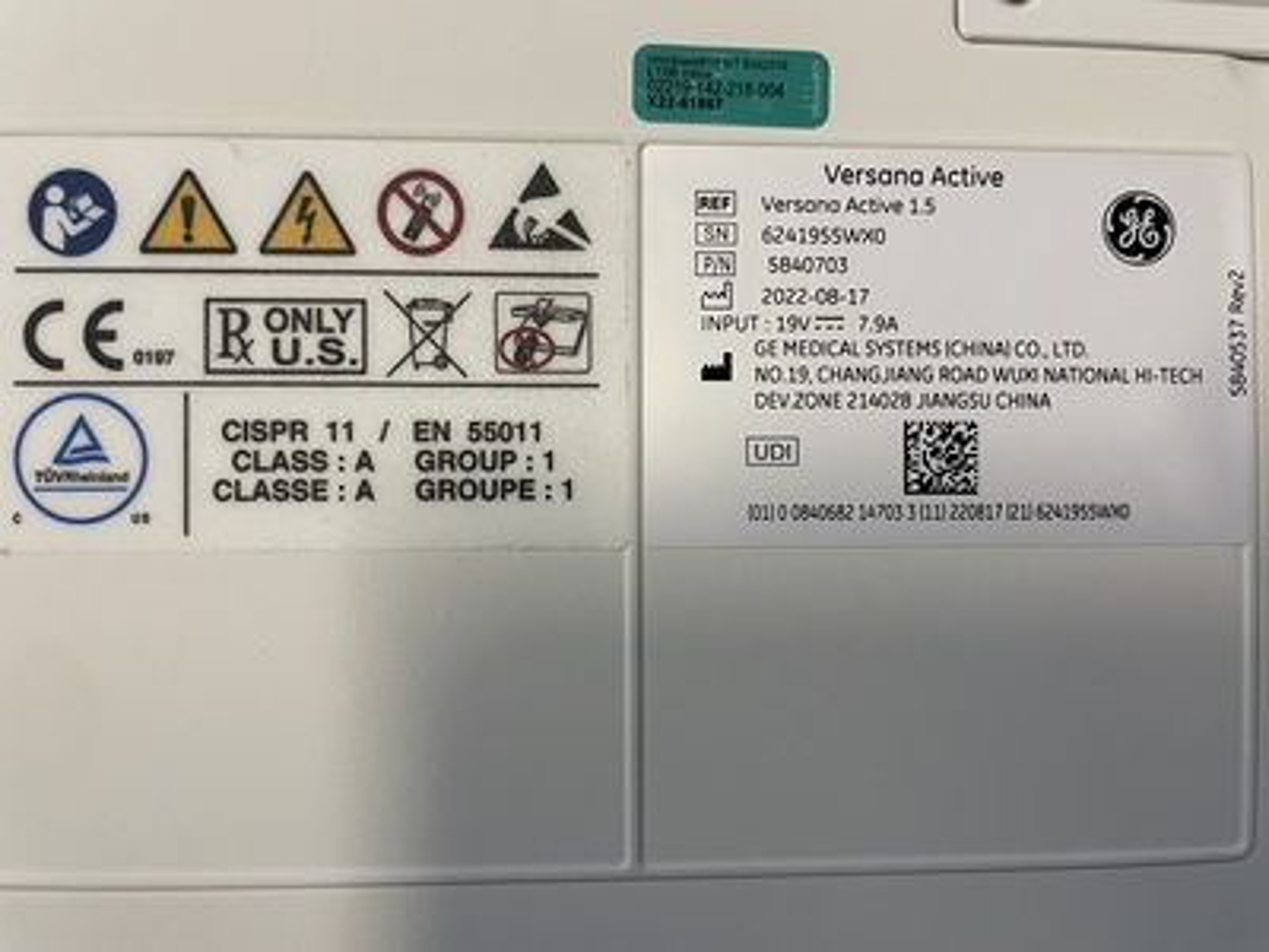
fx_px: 953
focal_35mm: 26
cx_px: 634
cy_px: 476
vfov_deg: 53.1
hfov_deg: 67.3
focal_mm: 4.2
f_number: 1.6
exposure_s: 1/60
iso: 160
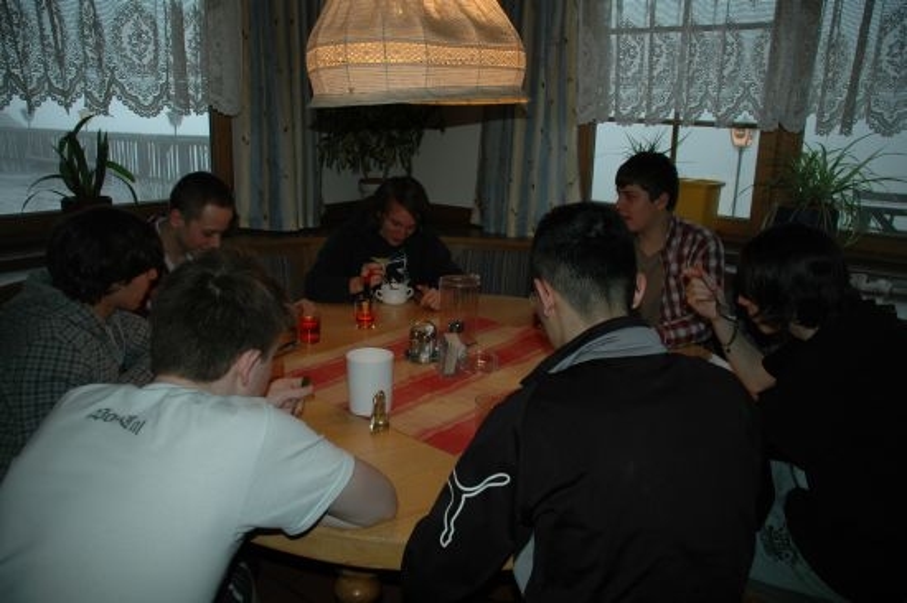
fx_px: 680
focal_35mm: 27
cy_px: 302
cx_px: 454
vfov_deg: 47.9
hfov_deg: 67.4
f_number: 3.5
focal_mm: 18
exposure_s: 1/60
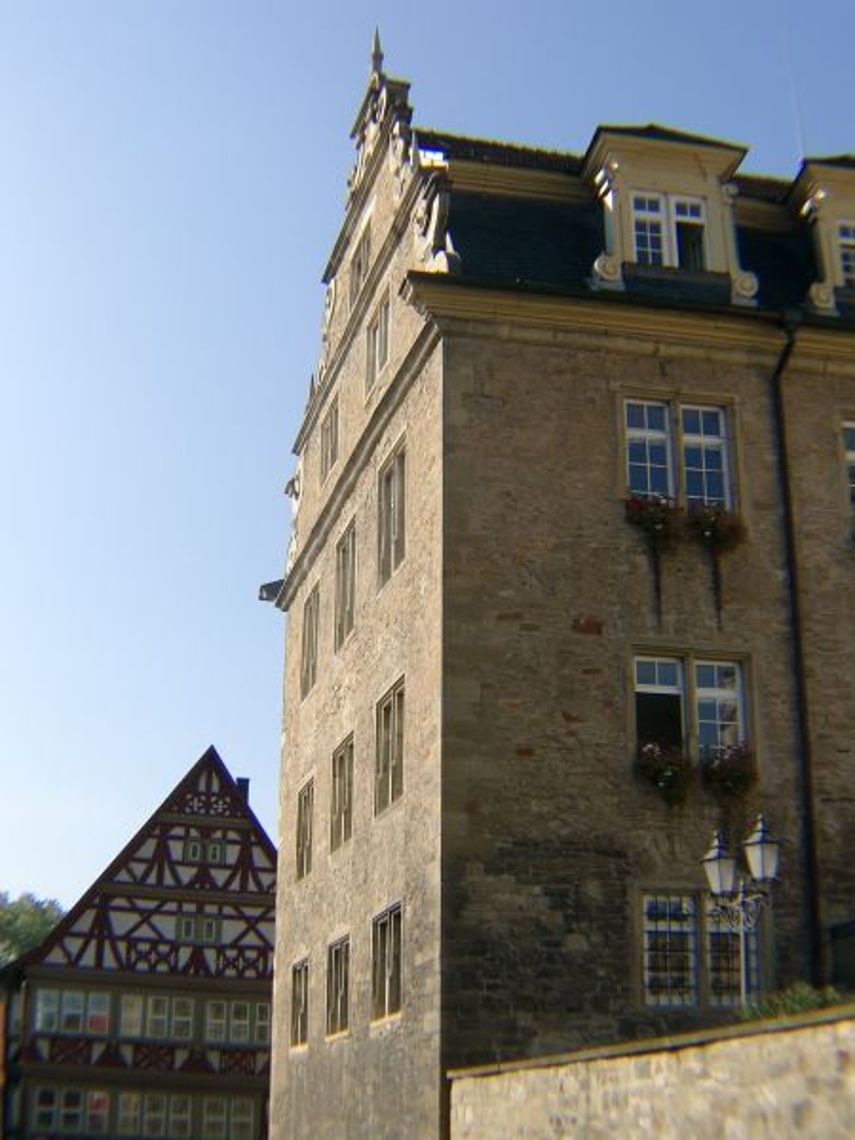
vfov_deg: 26.7
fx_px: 2404
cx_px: 428
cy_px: 570
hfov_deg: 20.2
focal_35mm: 73
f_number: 4
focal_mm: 15.12
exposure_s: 1/539
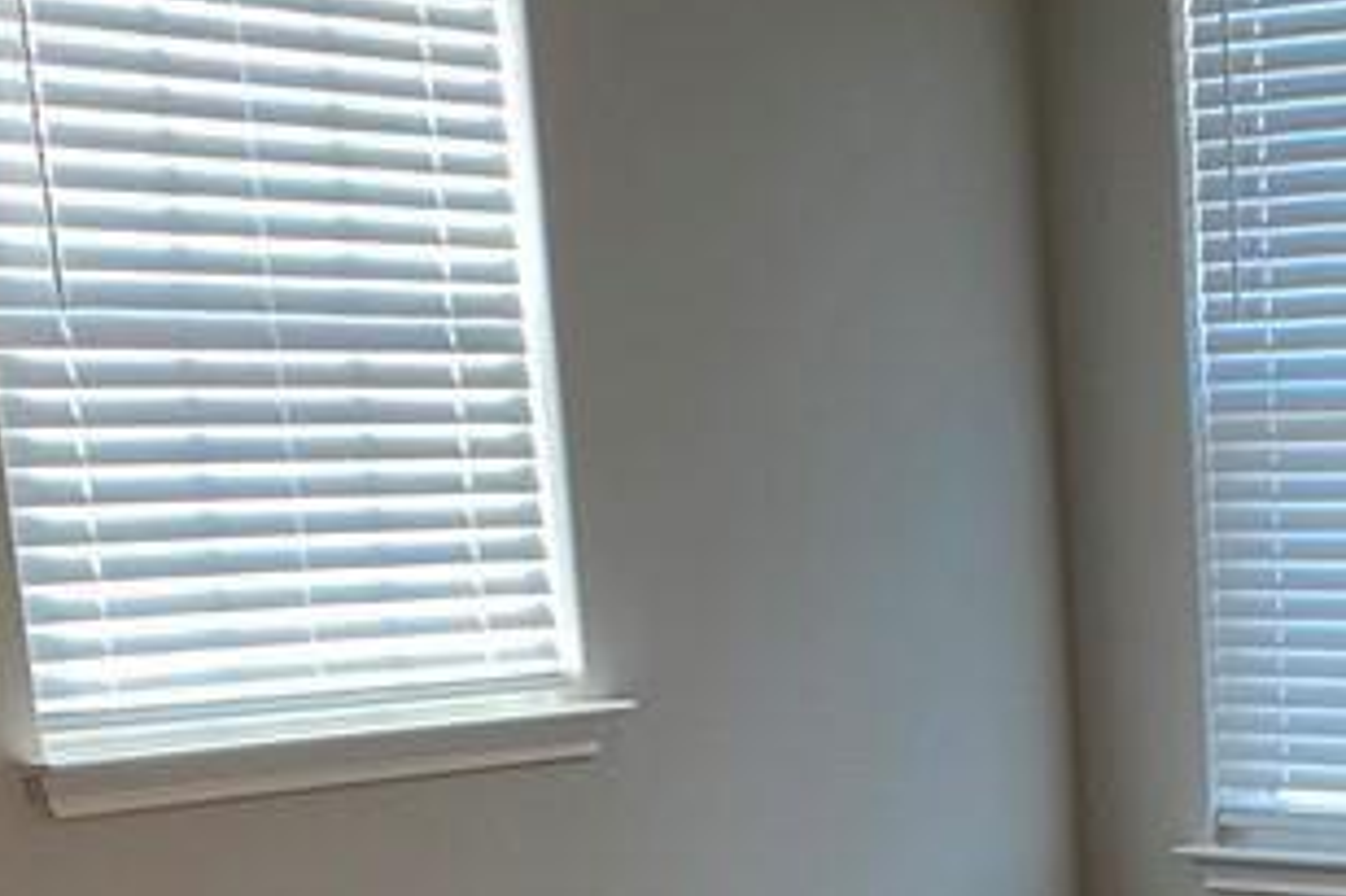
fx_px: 3363
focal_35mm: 90
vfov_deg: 14.2
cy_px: 1342
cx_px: 1429
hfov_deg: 21.6
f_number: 1.8
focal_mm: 4.25
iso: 80
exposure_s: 1/60
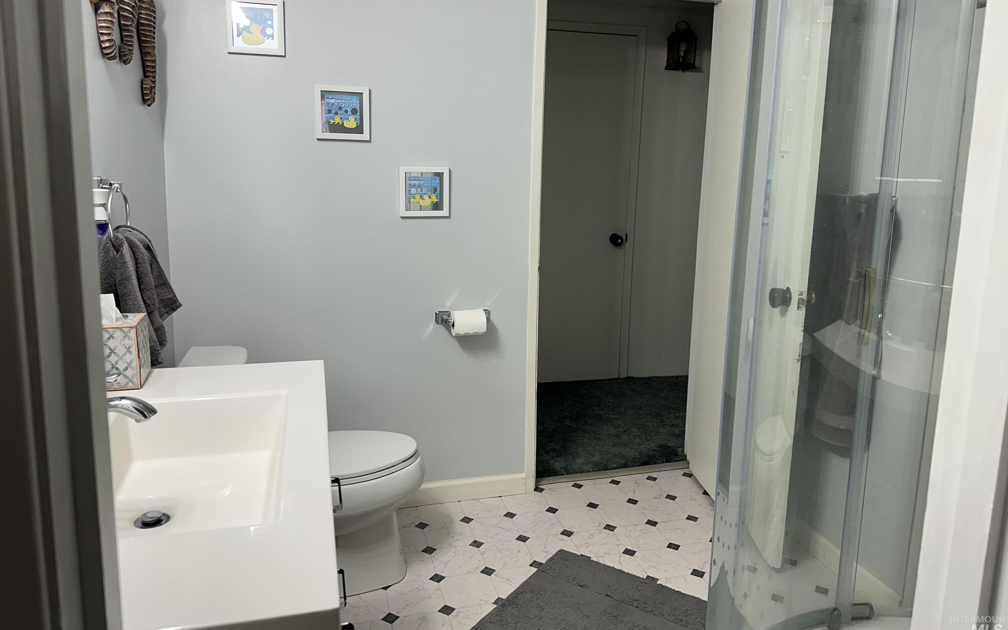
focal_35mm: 26
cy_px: 268
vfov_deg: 47.4
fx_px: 714
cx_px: 512
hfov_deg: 70.4
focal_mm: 6.86
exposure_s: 1/120
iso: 100
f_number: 1.78
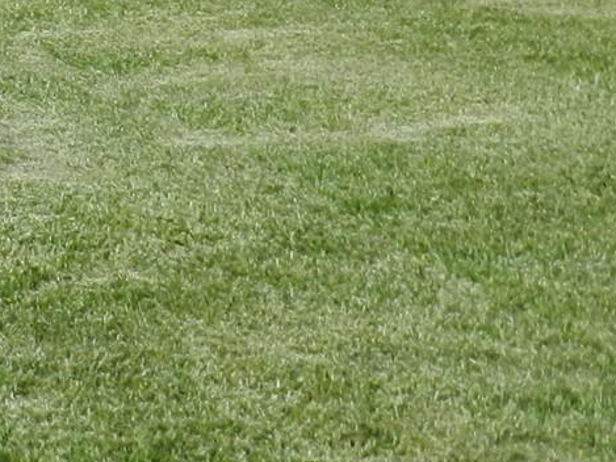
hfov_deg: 6.4
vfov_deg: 5.0
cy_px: -285
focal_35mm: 297
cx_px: -701
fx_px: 5287
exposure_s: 1/1250
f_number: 5
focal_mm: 12.1
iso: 160
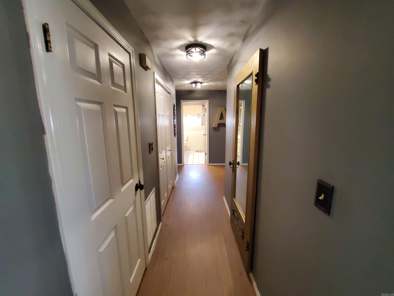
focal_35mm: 13
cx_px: 197
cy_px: 148
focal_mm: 1.8
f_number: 2.2
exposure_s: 1/60
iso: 640
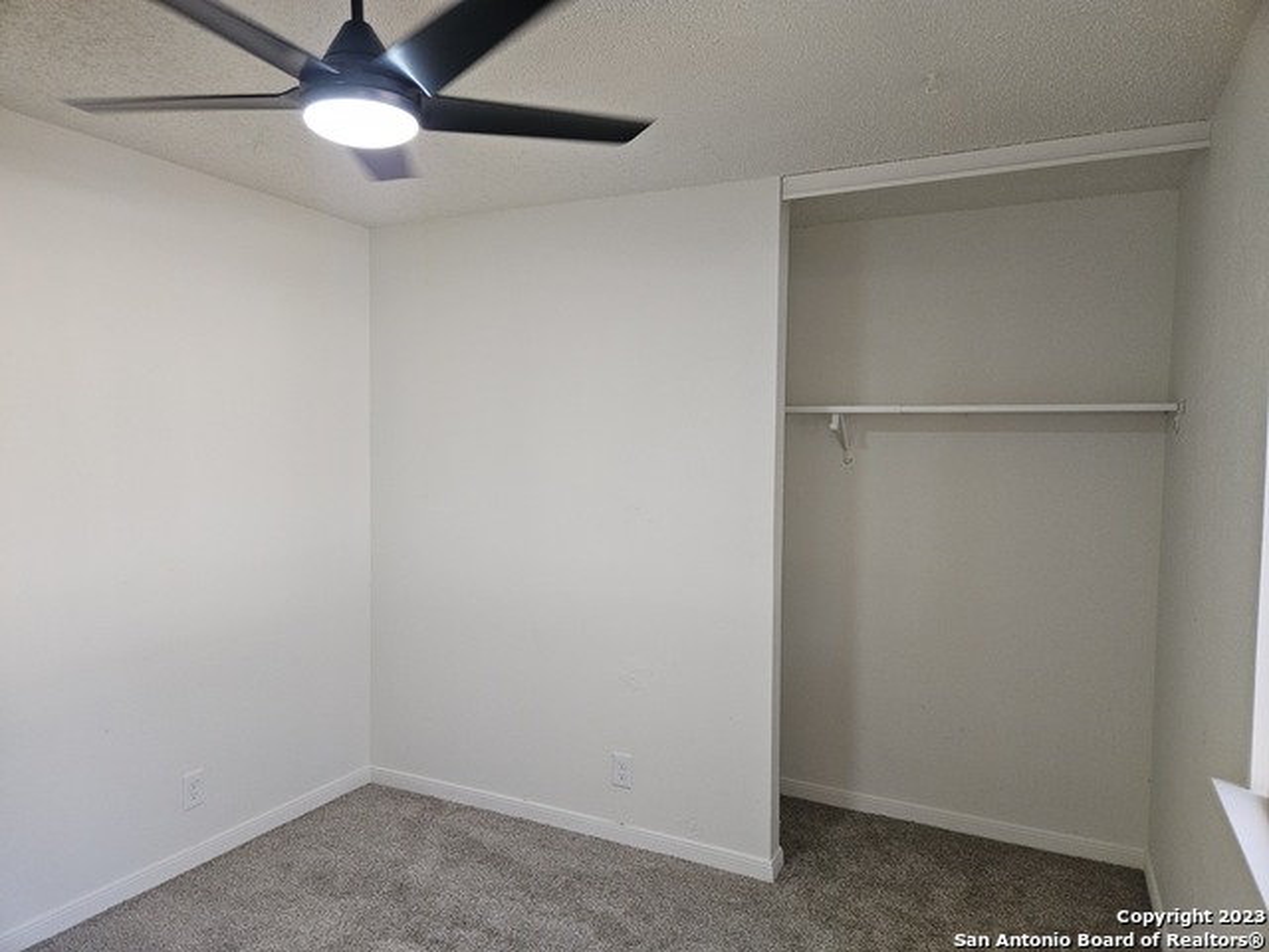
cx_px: 634
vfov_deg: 58.9
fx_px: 843
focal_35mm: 23
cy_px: 476
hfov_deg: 73.9
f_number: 1.8
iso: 100
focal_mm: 5.4
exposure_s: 1/60
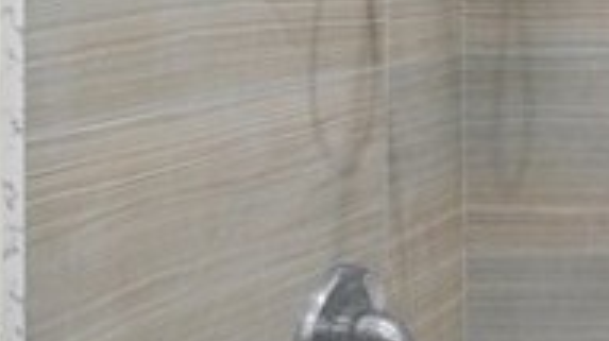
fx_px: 1178
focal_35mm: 73
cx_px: 1055
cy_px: -118
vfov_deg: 15.6
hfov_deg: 21.1
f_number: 5
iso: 640
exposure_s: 1/60
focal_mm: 13
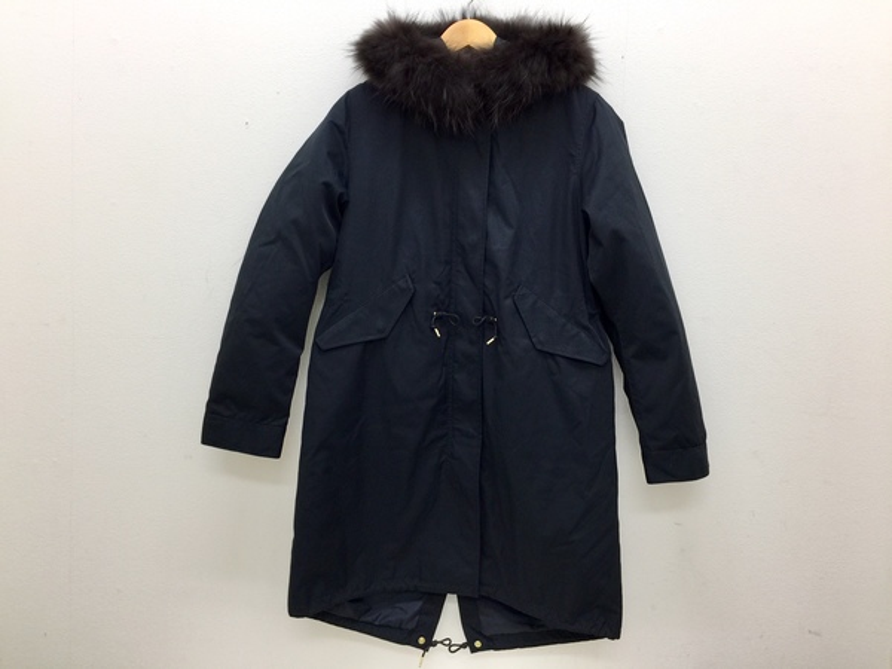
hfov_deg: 61.7
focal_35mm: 29
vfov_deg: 48.2
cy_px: 334
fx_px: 747
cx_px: 446
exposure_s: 1/30
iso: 32
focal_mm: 4.15
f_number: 2.2
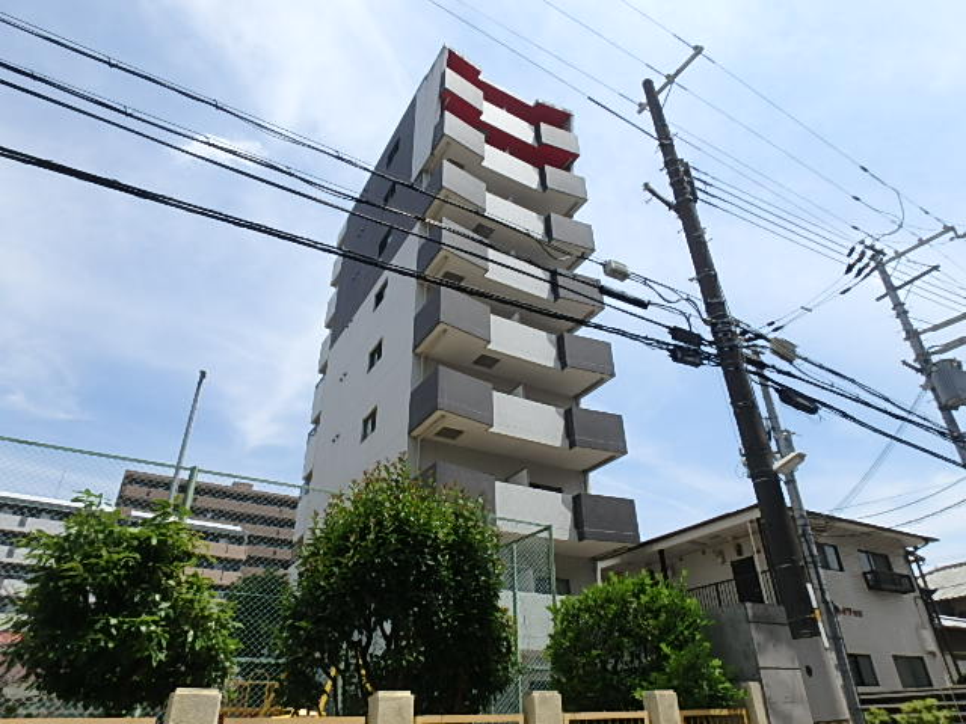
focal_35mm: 21
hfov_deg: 79.0
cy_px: 362
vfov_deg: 63.4
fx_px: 586
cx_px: 483
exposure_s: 1/500
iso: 125
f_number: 6
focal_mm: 3.7
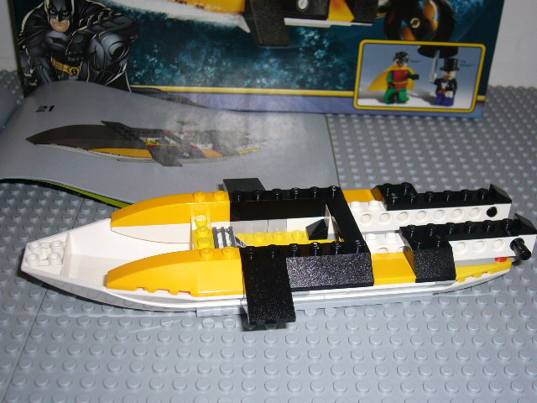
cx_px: 268
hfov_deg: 42.1
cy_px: 202
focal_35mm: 45
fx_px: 698
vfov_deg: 32.2
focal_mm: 7.5
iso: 80
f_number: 3.2
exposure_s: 1/60
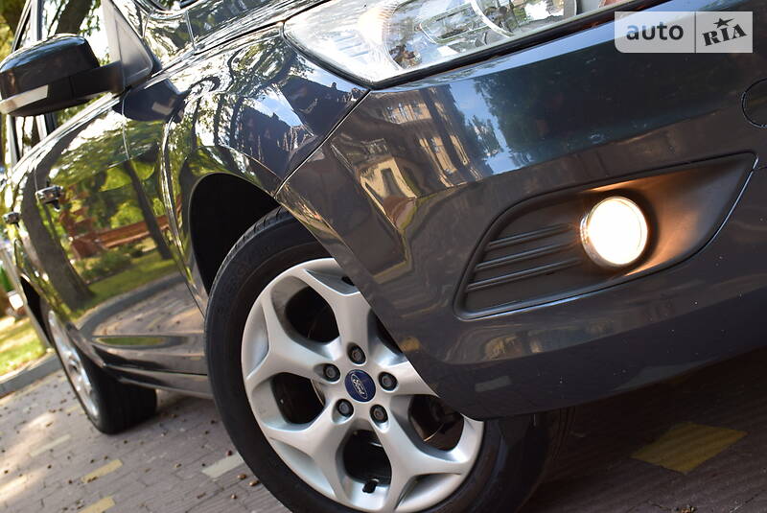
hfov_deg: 38.8
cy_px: 256
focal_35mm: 51
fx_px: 1088
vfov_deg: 26.5
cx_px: 384
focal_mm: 34
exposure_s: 1/60
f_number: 8
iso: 400
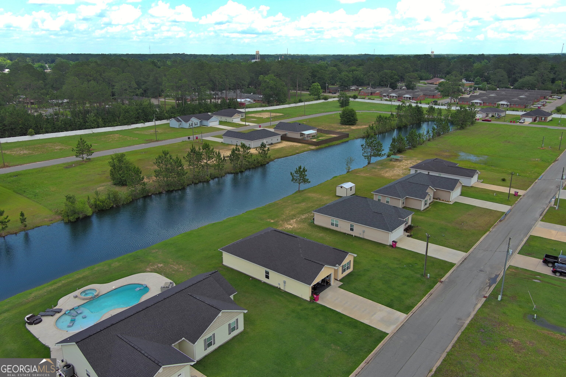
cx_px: 283
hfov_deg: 63.7
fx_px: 456
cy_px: 188
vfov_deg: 45.0
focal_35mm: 29
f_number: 2.8
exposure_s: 1/843
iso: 100
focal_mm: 10.57
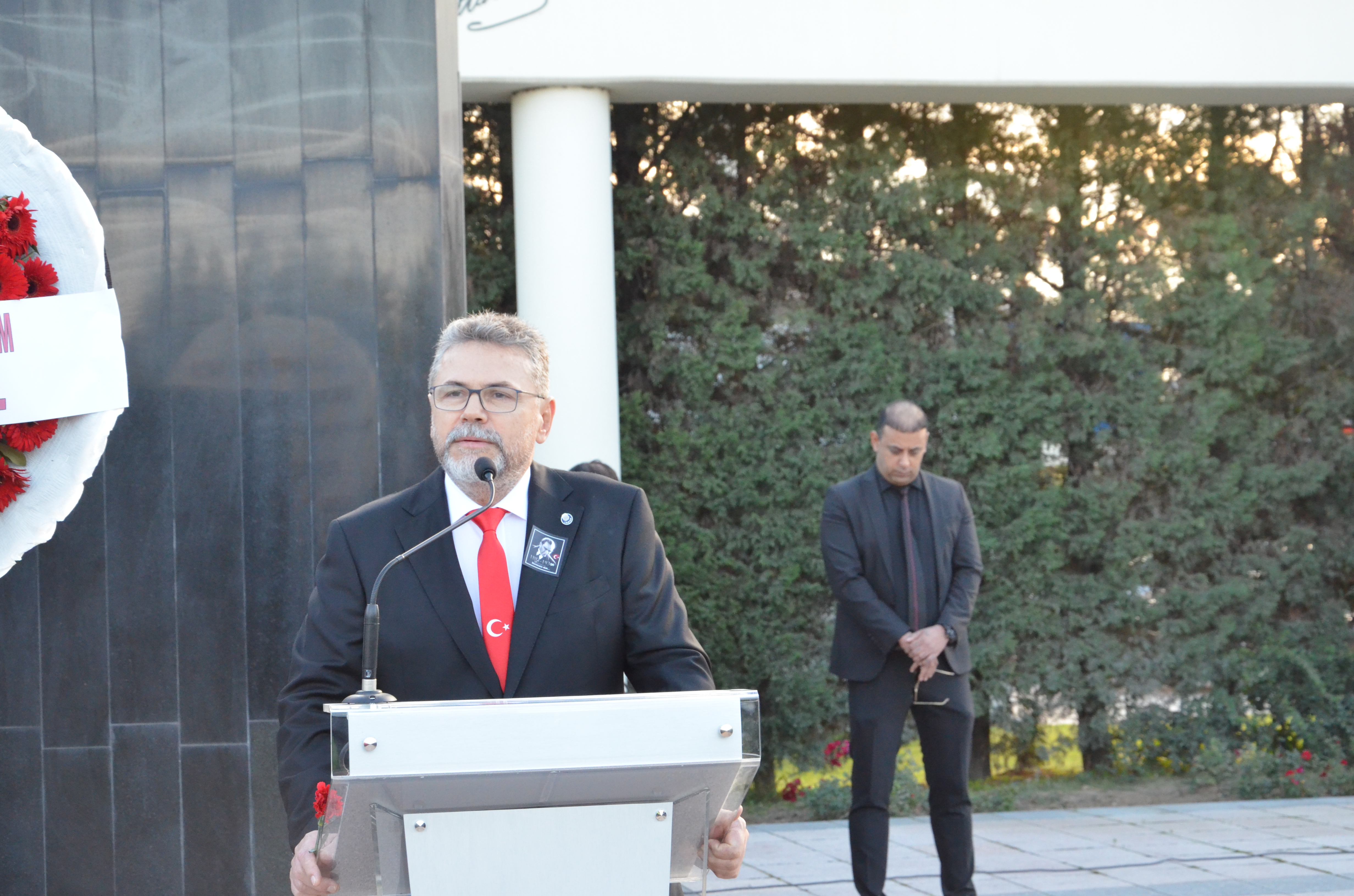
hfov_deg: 28.1
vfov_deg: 18.8
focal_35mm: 72
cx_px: 677
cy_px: 448
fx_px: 2702
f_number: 9
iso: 2500
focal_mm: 48
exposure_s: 1/320
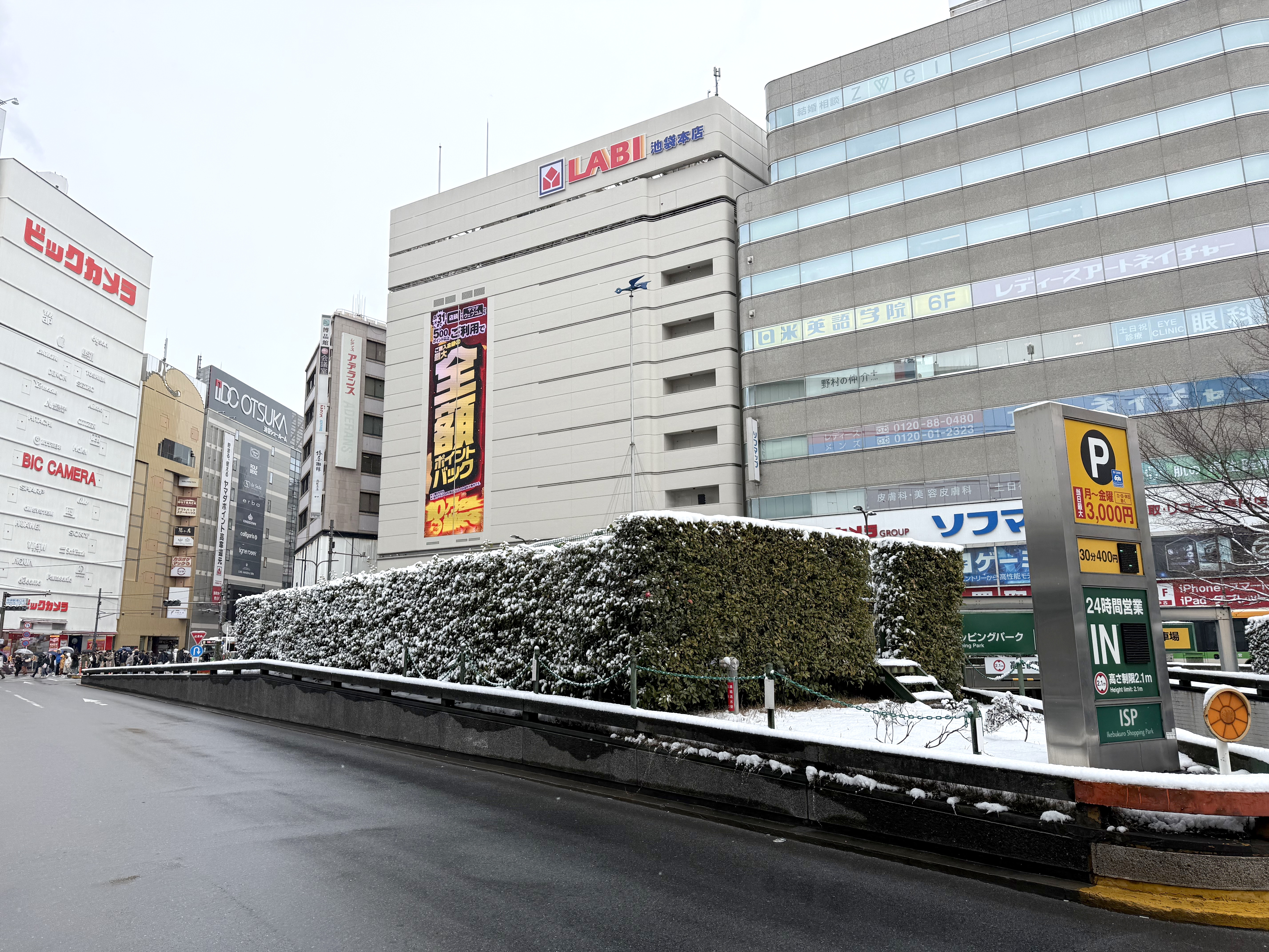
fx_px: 880
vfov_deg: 56.8
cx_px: 634
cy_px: 476
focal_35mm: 24
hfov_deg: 71.6
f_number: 1.78
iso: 80
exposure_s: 1/3145
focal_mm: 6.76
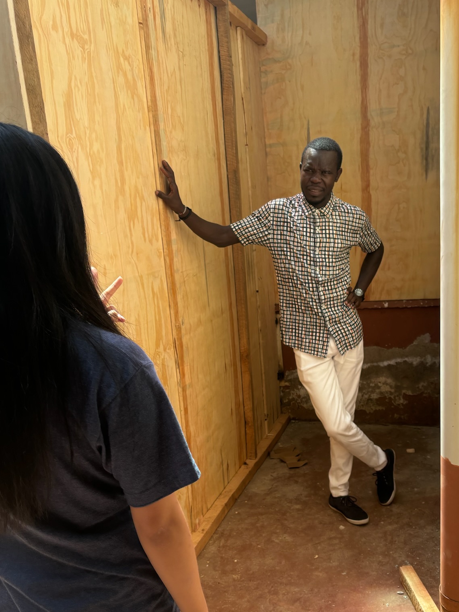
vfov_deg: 52.4
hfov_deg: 40.6
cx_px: 258
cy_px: 359
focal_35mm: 35
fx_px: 619
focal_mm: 5.96
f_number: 1.6
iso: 50
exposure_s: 1/550
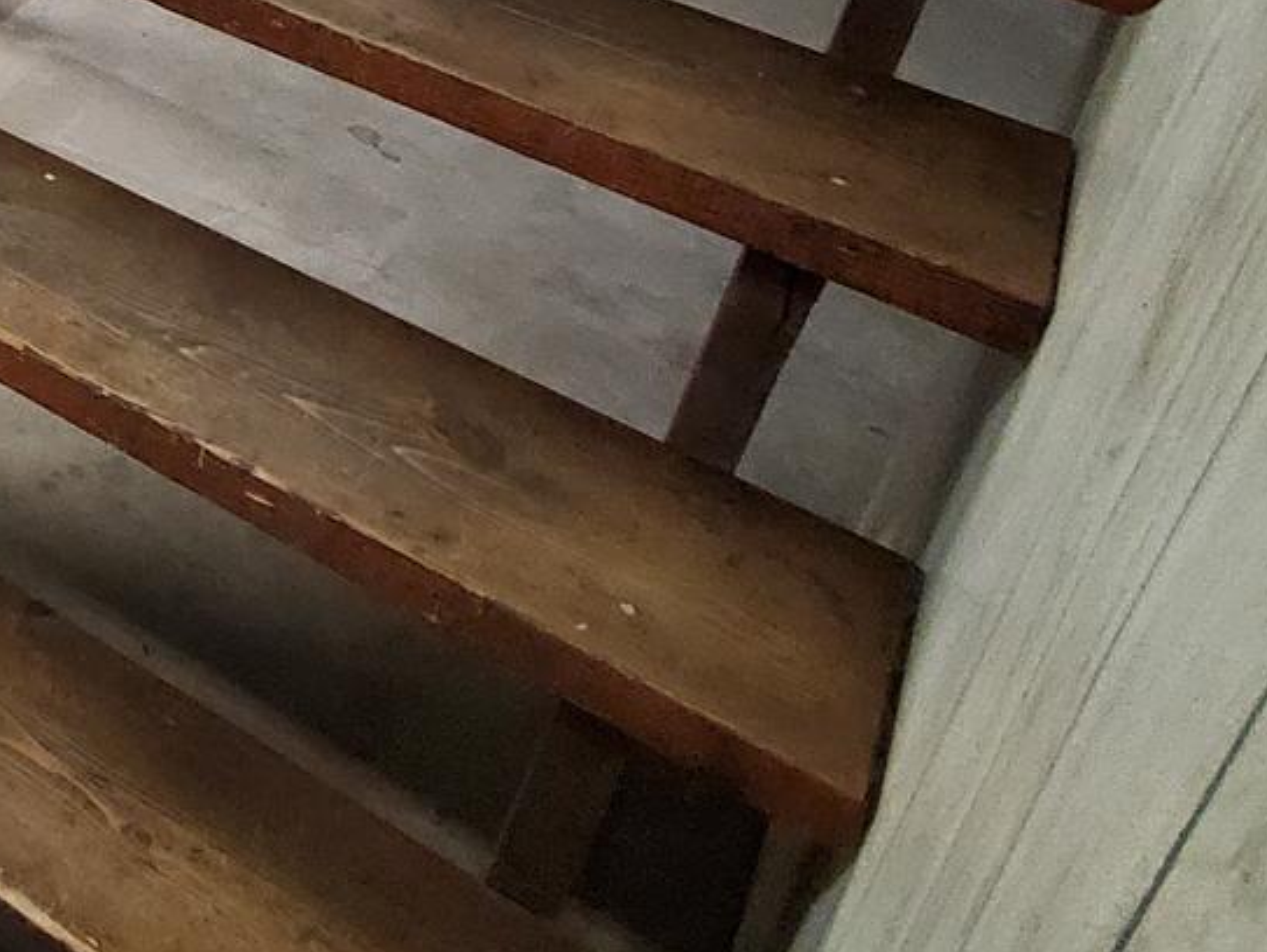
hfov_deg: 27.8
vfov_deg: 24.6
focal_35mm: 49
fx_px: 1795
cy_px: -385
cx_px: -586
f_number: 2.2
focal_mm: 1.8
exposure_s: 1/60
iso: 500
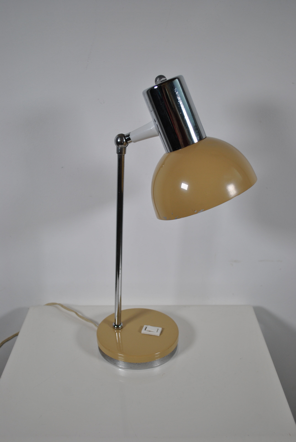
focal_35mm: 39
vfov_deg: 49.5
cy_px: 221
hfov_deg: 34.3
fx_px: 480
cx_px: 148
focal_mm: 26
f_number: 4.2
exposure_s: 1/320
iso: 200
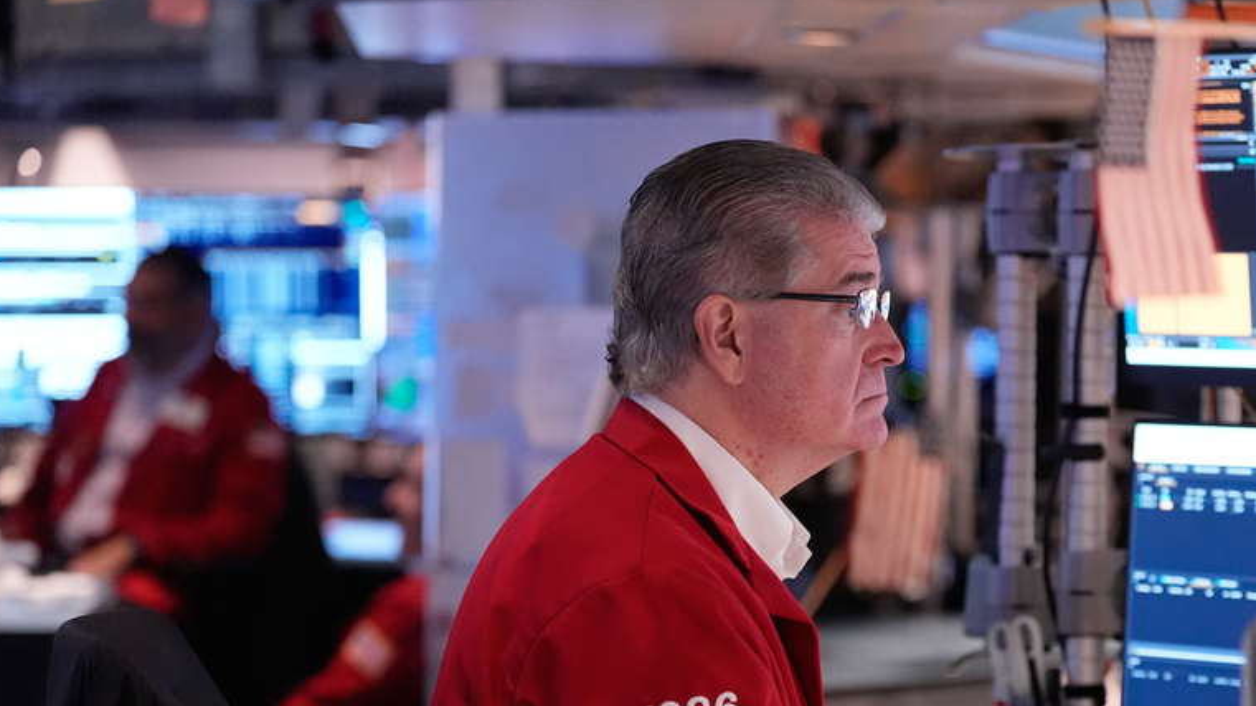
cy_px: 544
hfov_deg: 15.2
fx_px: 4696
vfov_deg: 8.6
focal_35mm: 141
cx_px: 833
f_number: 2.8
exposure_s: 1/250
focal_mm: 100
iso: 6400
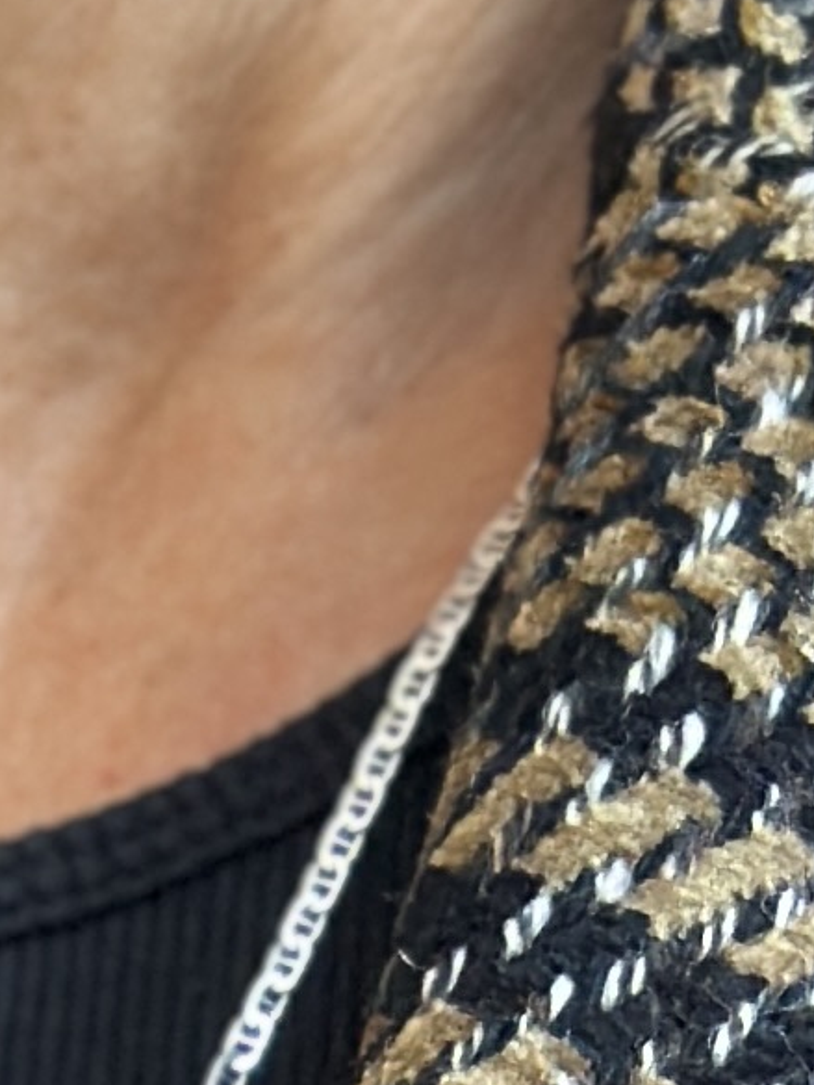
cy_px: 3578
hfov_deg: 4.4
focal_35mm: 331
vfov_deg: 5.5
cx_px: -1476
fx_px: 10374
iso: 250
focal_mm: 6.86
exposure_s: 1/50
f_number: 1.78
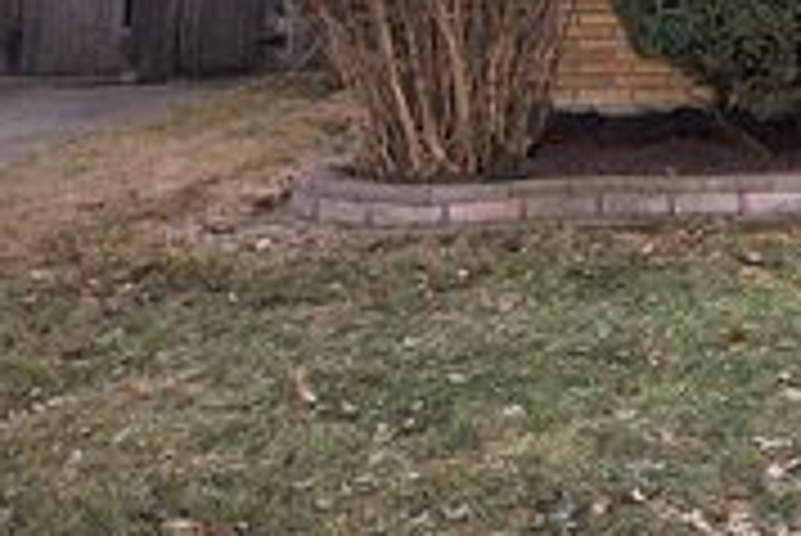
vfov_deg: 21.5
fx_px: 1314
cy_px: -97
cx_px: 1076
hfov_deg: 27.5
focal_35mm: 59
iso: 400
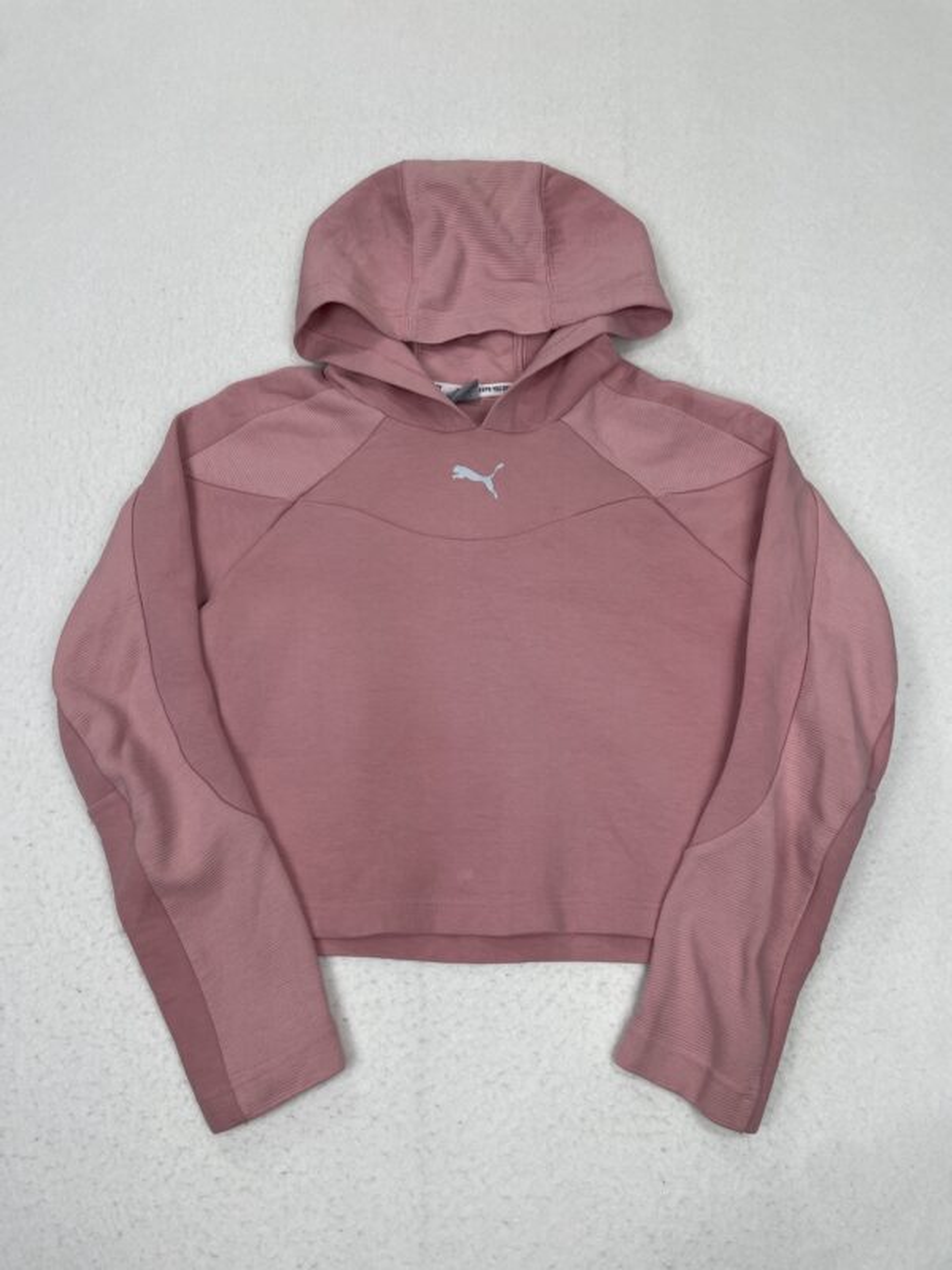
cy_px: 635
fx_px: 953
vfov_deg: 67.3
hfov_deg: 53.1
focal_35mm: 26
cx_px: 476
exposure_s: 1/192
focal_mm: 4.2
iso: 32
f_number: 1.6
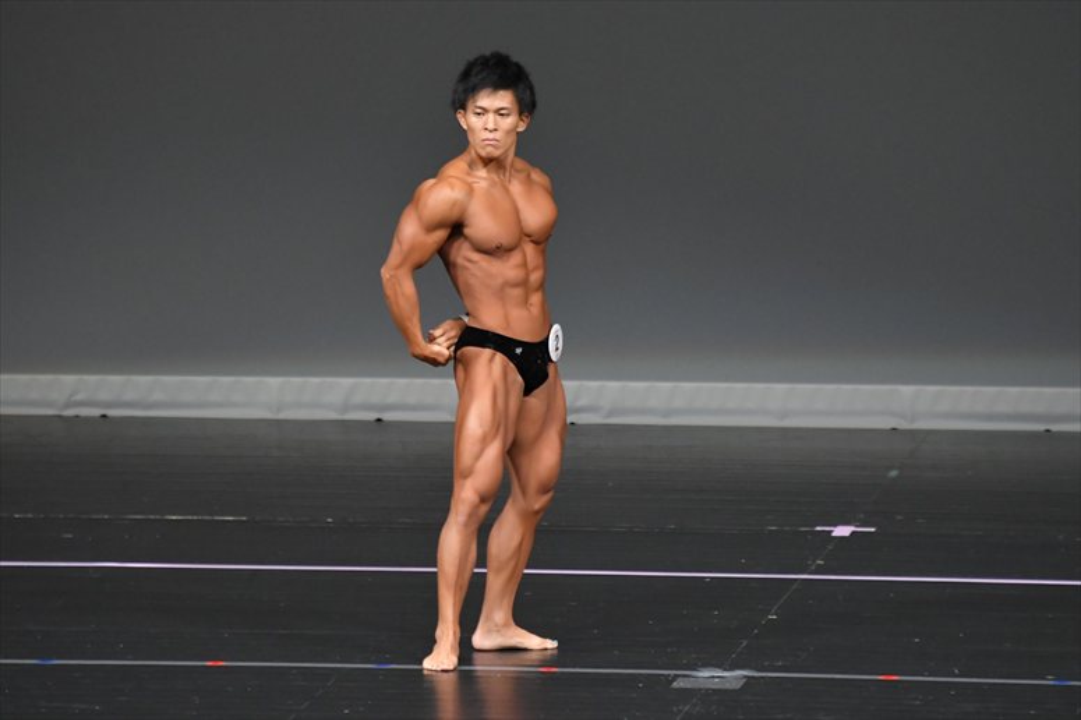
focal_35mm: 375
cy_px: 360
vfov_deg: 3.7
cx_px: 540
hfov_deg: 5.5
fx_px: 11255
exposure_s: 1/400
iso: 4000
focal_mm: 250
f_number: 5.6
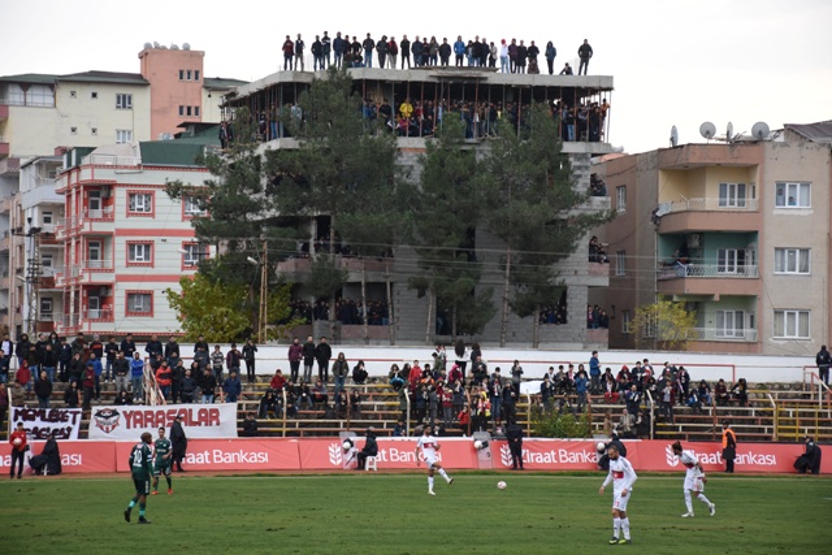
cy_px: 278
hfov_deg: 18.2
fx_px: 2600
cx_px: 416
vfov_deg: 12.2
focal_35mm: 112
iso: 640
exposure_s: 1/400
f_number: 5
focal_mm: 75
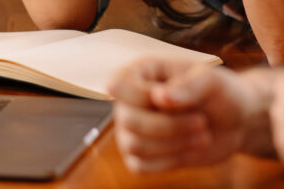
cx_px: 230
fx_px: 3934
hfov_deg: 4.1
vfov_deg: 2.7
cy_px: -200
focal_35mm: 499
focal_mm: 105
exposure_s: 1/400
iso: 400
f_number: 2
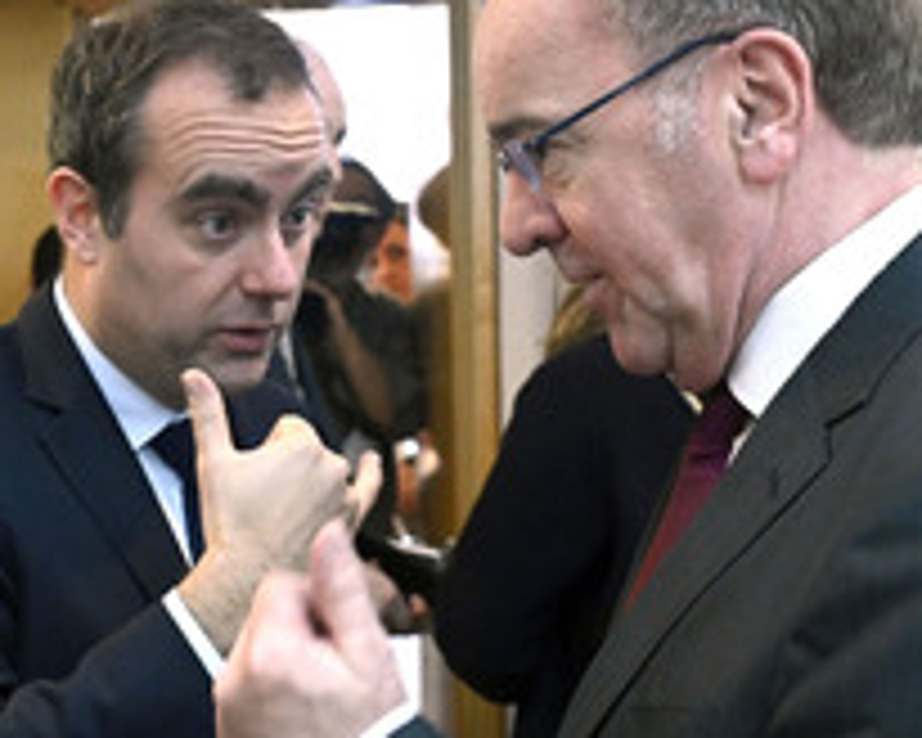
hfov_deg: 27.2
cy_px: 482
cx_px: 241
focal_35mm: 69
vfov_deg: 22.1
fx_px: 1884
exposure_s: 1/200
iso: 6400
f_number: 5
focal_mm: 33.5
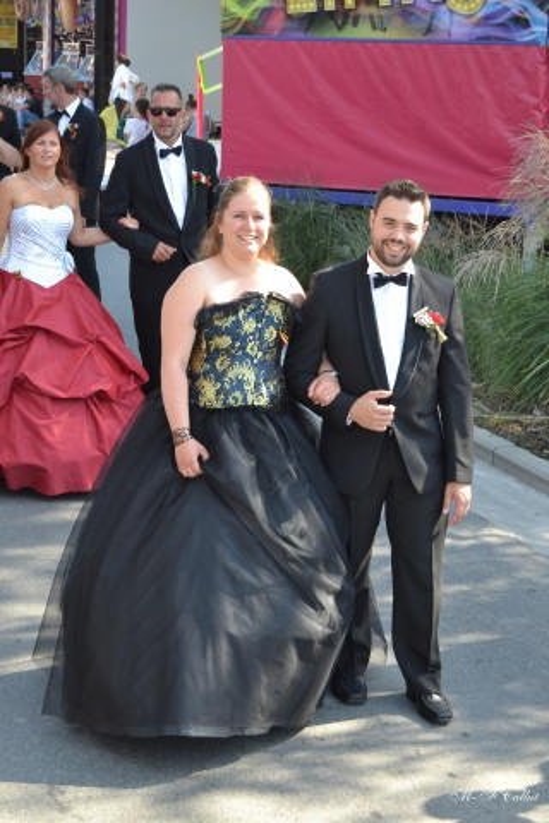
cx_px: 274
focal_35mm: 72
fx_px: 1647
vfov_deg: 28.1
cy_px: 412
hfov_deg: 18.9
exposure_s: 1/125
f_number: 5.6
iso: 220
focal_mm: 48
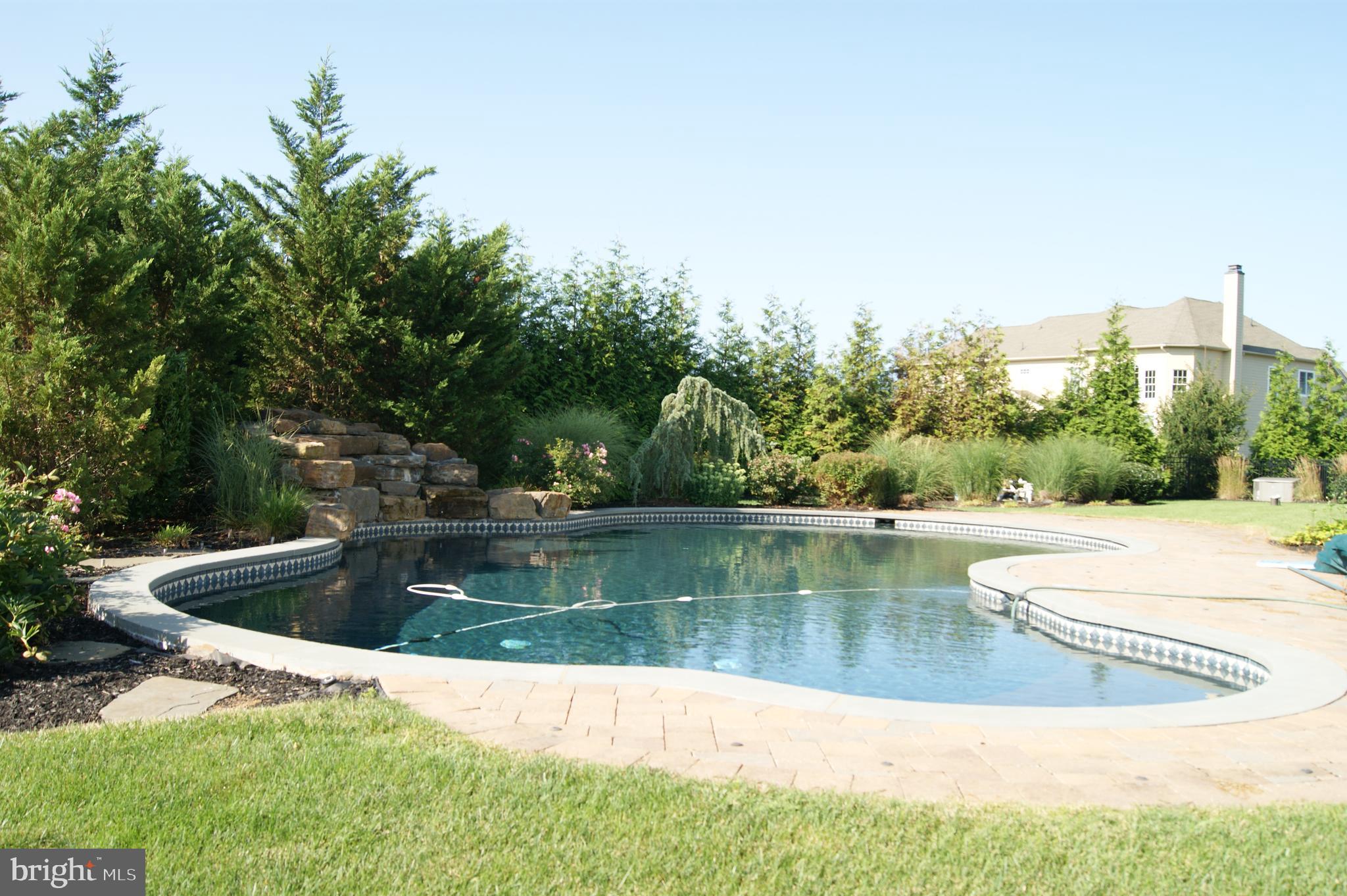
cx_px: 674
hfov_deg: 62.0
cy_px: 448
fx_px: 1122
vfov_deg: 43.5
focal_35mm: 30
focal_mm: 20
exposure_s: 1/160
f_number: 8
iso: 100
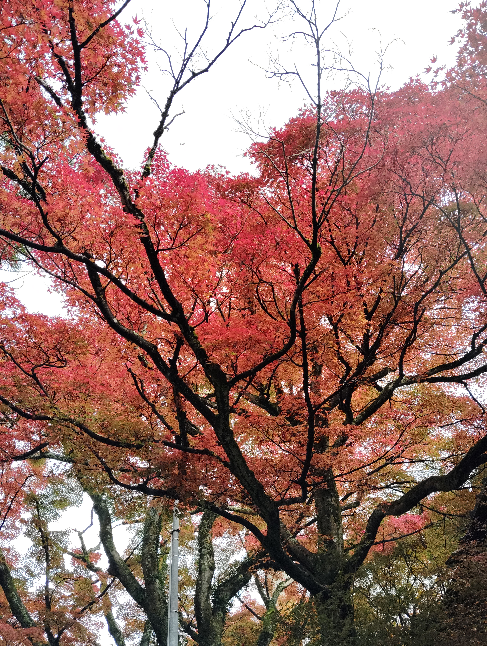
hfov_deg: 49.9
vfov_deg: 63.4
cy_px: 323
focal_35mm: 28
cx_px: 244
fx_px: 524
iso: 81
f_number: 1.8
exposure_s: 1/100
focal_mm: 4.22
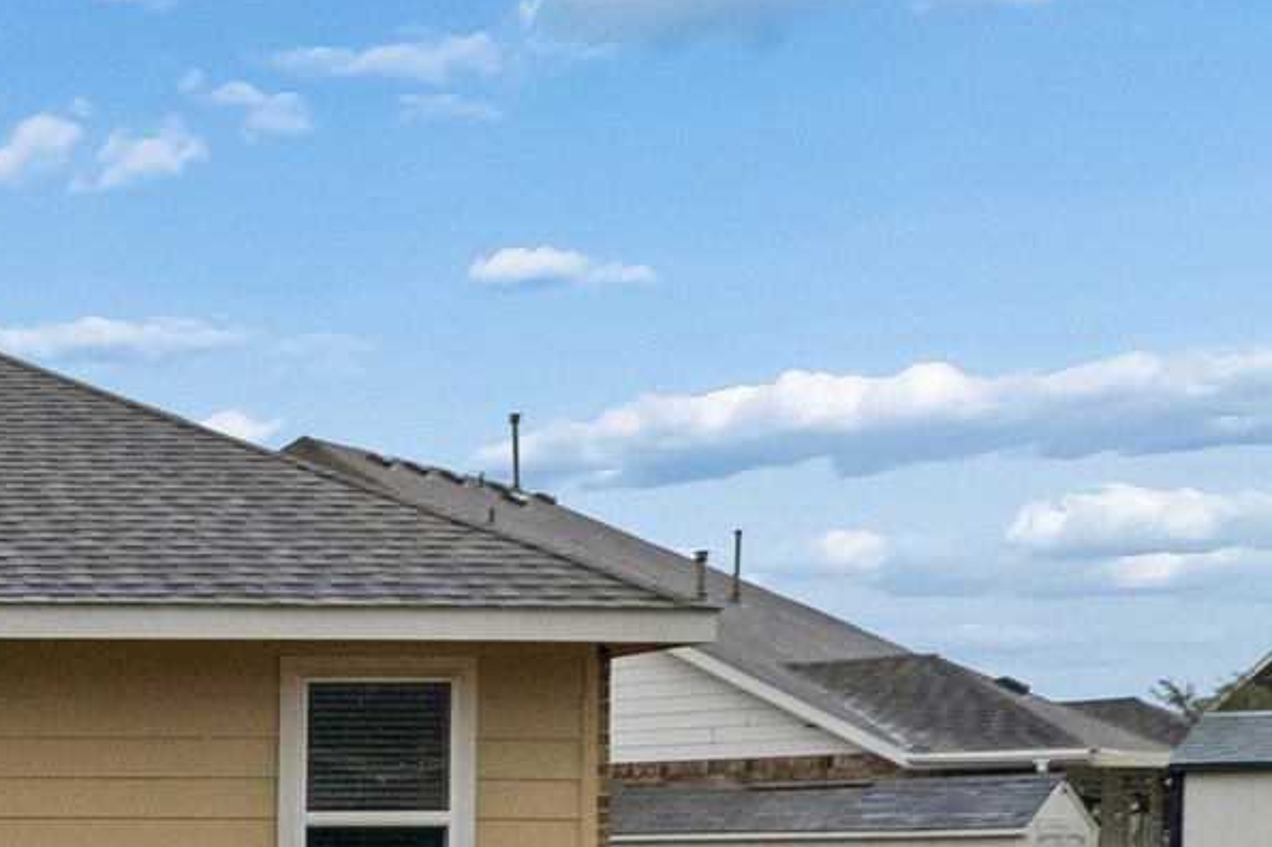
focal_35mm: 62
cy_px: 938
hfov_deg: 27.0
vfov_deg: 20.8
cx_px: -404
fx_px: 2189
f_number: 8
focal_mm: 18
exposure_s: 1/2000
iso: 640
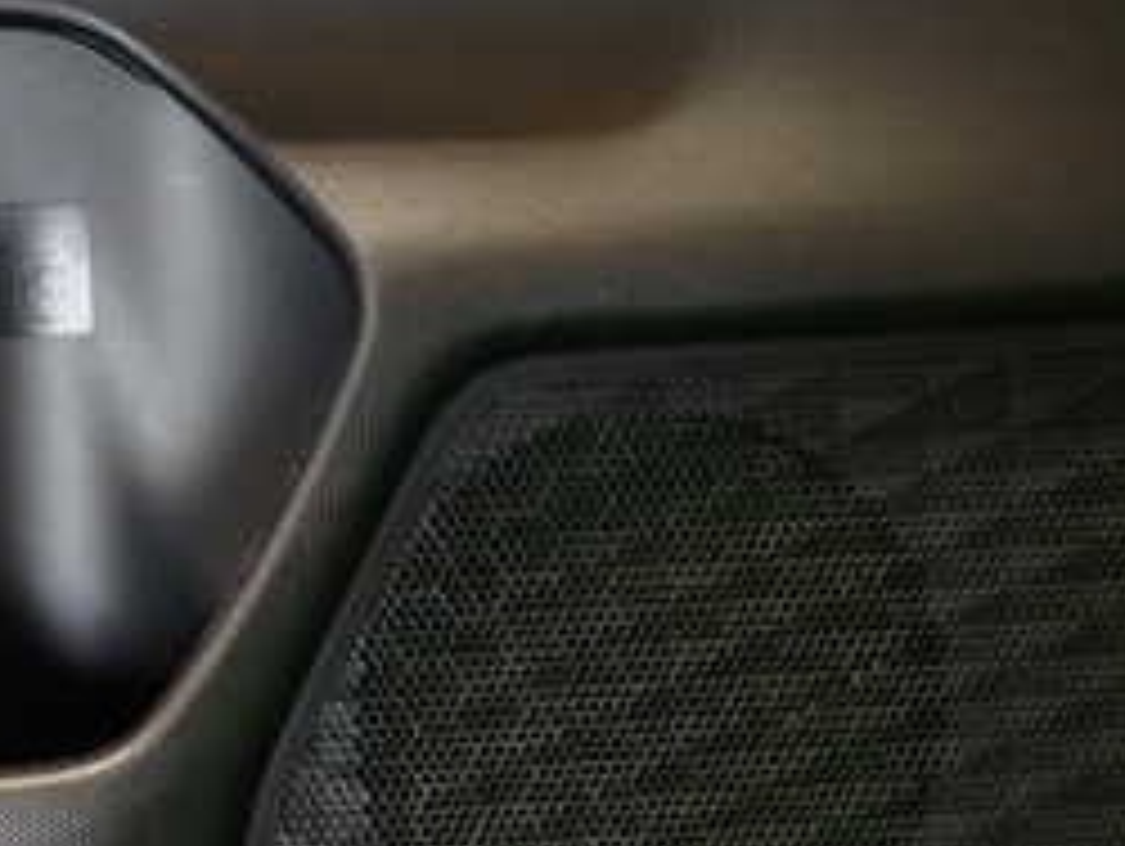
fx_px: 1952
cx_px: 148
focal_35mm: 60
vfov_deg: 24.3
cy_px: 562
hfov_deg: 30.9
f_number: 2
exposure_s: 1/30
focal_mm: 4.5
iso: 250
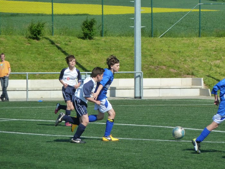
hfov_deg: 6.6
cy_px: 84
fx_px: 1950
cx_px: 112
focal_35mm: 300
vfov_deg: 5.0
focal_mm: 49.2
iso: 250
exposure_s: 1/800
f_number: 5.6
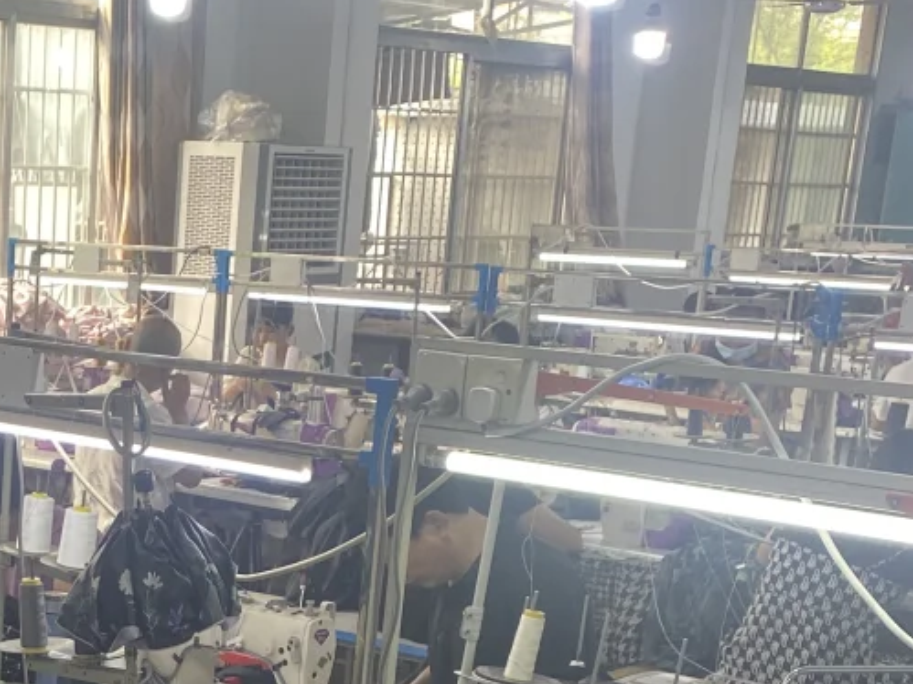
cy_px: 812
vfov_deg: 18.6
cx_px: 0
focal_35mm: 75
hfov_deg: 24.8
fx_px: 1978
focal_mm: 4.25
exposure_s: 1/100
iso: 80
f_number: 1.8
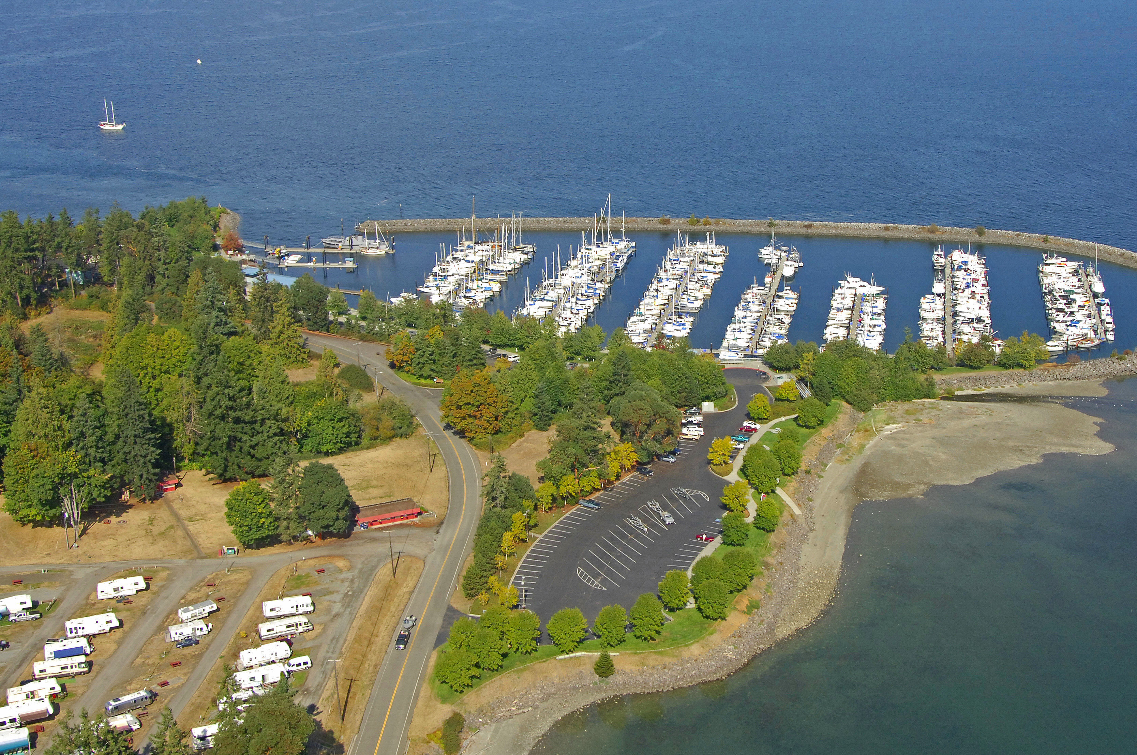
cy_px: 330
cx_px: 648
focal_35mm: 54
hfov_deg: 36.8
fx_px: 1703
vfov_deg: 25.0
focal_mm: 28
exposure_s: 1/1000
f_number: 7.1
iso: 400
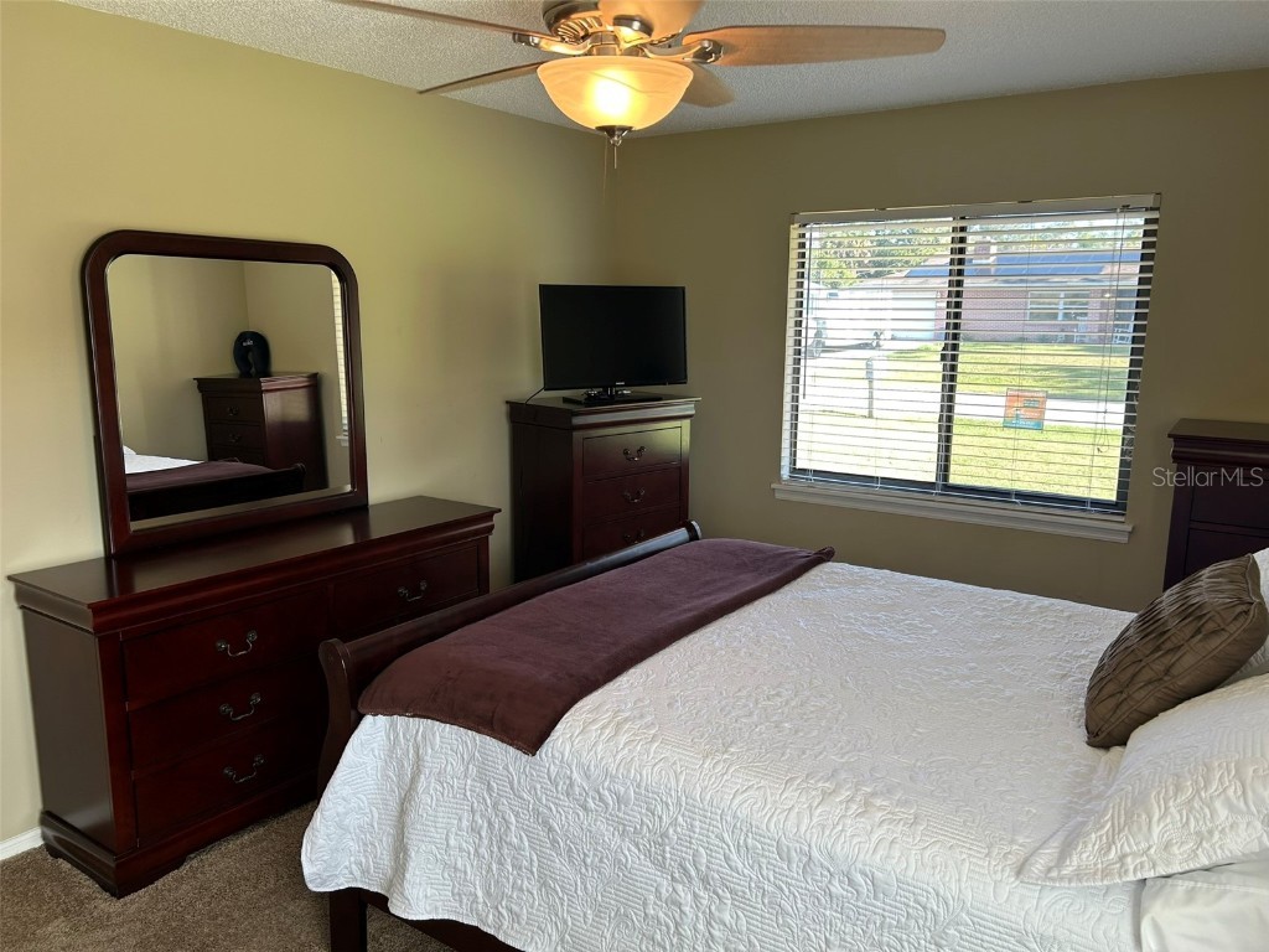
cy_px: 476
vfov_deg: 53.1
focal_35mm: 26
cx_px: 634
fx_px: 953
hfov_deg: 67.3
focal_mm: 5.7
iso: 40
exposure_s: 1/120
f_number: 1.5
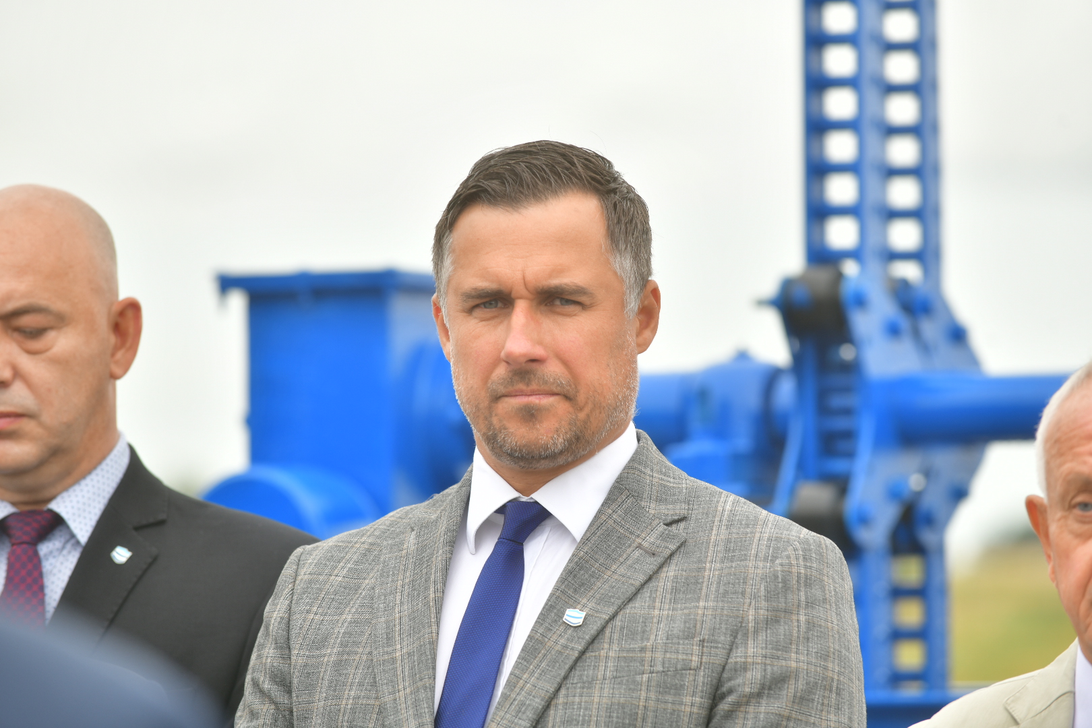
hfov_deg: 10.3
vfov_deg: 6.9
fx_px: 6066
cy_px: 364
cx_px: 546
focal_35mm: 200
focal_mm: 200
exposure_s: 1/200
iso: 100
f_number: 5
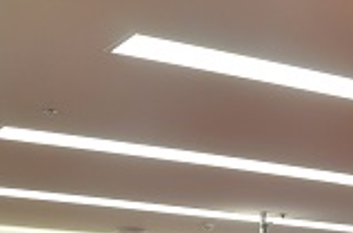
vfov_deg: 12.2
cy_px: 417
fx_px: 997
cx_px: 471
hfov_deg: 18.5
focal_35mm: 102
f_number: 5.6
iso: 360
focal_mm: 18
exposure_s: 1/30
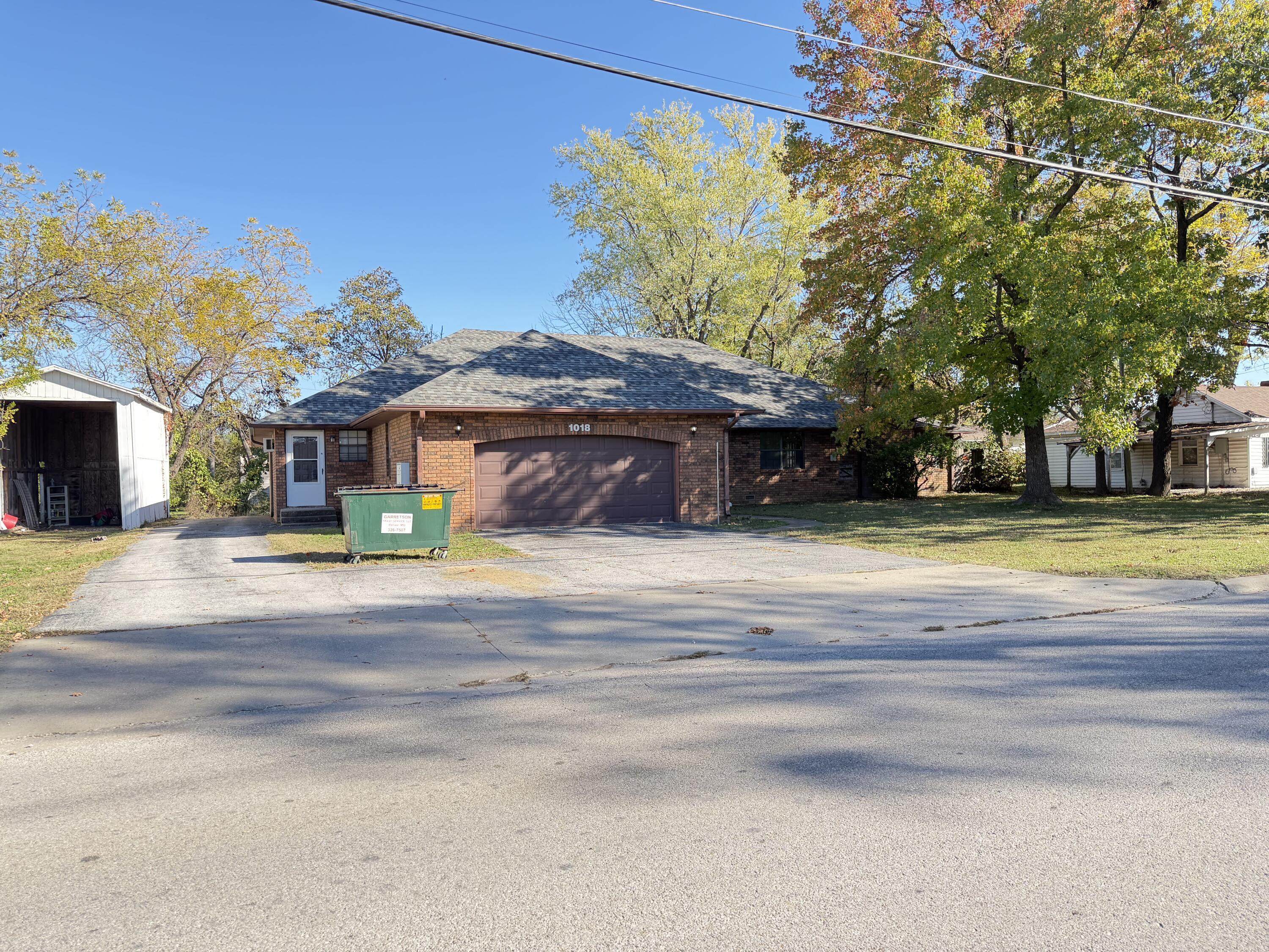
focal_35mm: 24
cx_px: 634
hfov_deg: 71.6
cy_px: 476
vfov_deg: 56.8
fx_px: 880
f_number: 1.78
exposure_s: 1/450
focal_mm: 6.76
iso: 100
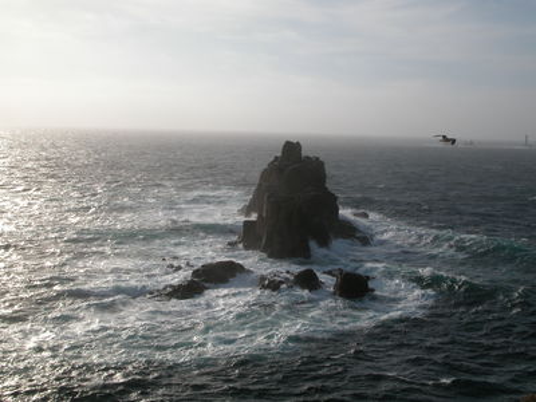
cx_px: 268
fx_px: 774
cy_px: 201
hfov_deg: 38.2
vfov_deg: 29.1
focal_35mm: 50
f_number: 7.6
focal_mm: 12.7
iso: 100
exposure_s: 1/701
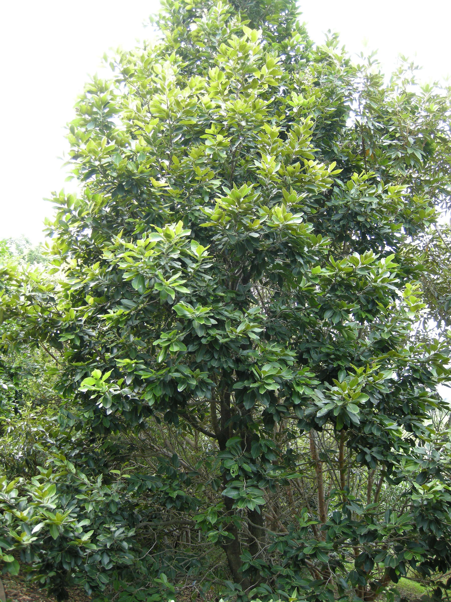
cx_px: 226
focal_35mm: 35
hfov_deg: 40.7
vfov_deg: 52.6
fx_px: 608
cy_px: 301
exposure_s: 1/60
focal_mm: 7.5
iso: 119
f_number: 2.7
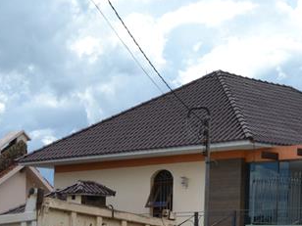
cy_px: 311
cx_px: -101
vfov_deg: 13.1
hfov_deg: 17.0
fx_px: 942
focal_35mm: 108
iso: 800
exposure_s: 1/640
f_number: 13
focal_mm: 20
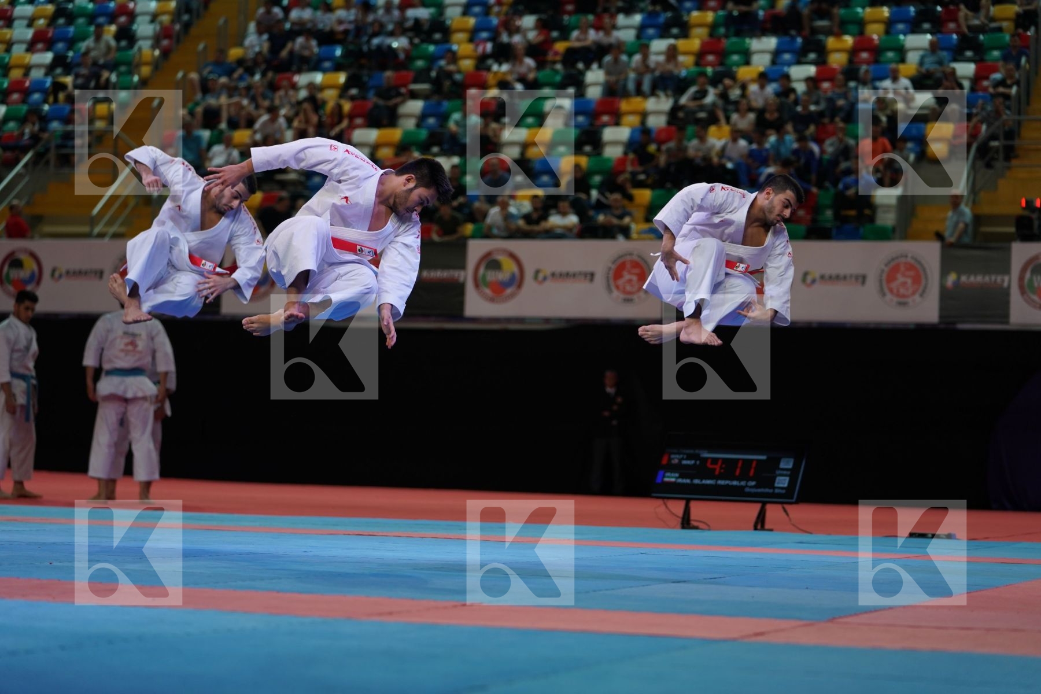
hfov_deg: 21.9
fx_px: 2689
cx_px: 520
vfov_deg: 14.7
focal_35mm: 93
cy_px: 347
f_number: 2.8
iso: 640
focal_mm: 93
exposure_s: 1/1000
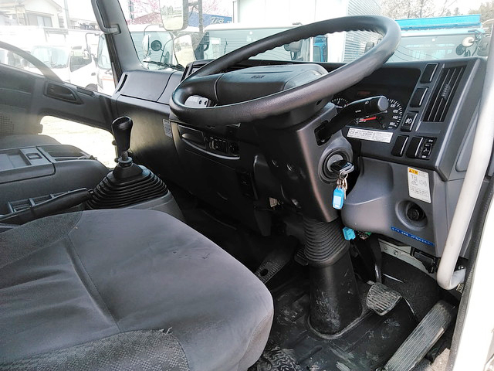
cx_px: 247
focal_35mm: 27
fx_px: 385
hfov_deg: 65.3
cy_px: 186
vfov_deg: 51.4
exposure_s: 1/246
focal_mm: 3.46
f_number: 2.2
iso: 60
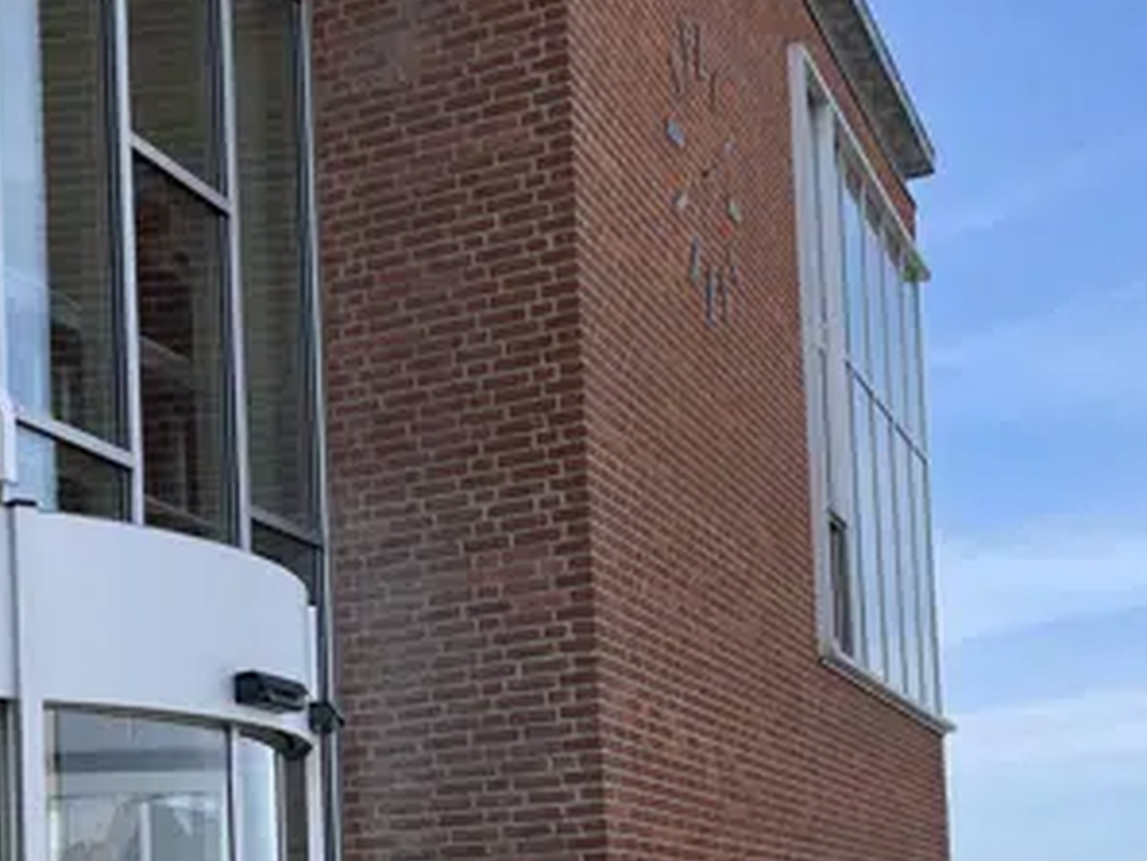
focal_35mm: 70
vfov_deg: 20.6
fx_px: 2320
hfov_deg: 27.7
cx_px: 436
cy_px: 776
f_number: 1.6
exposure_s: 1/2132
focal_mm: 4.2
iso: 32
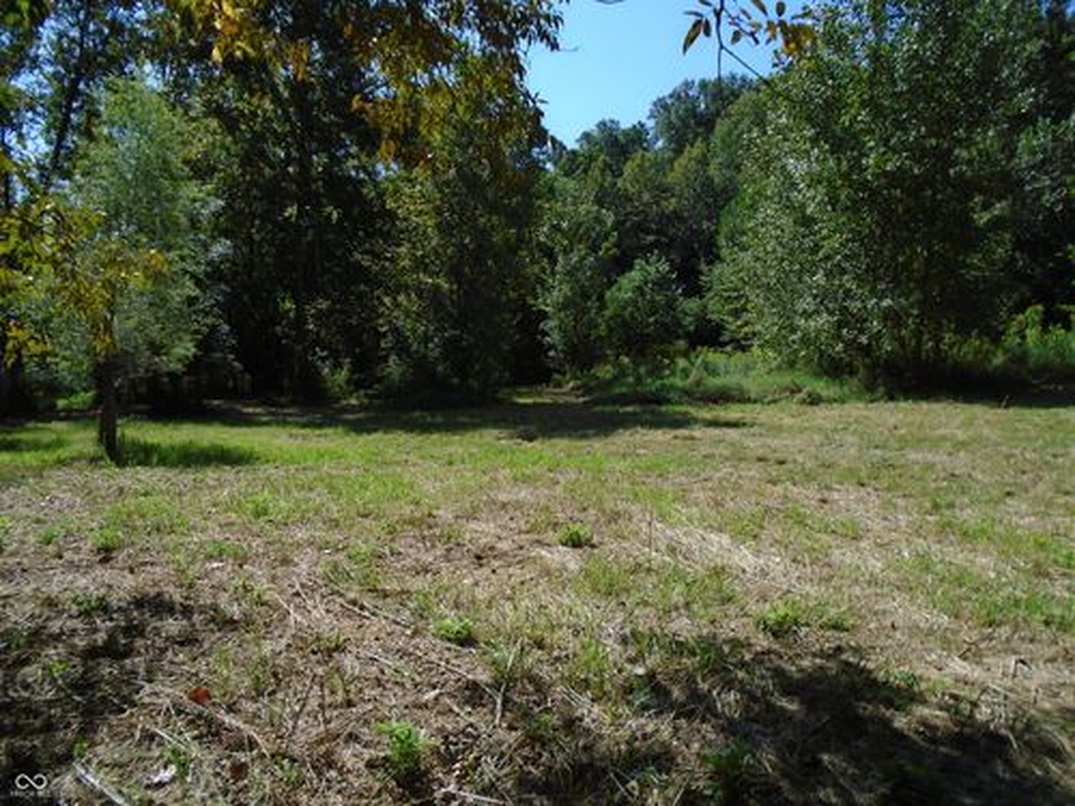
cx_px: 538
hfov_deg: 67.3
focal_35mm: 26
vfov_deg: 53.1
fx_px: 807
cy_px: 403
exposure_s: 1/1000
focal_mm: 4.6
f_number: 3.2
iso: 100
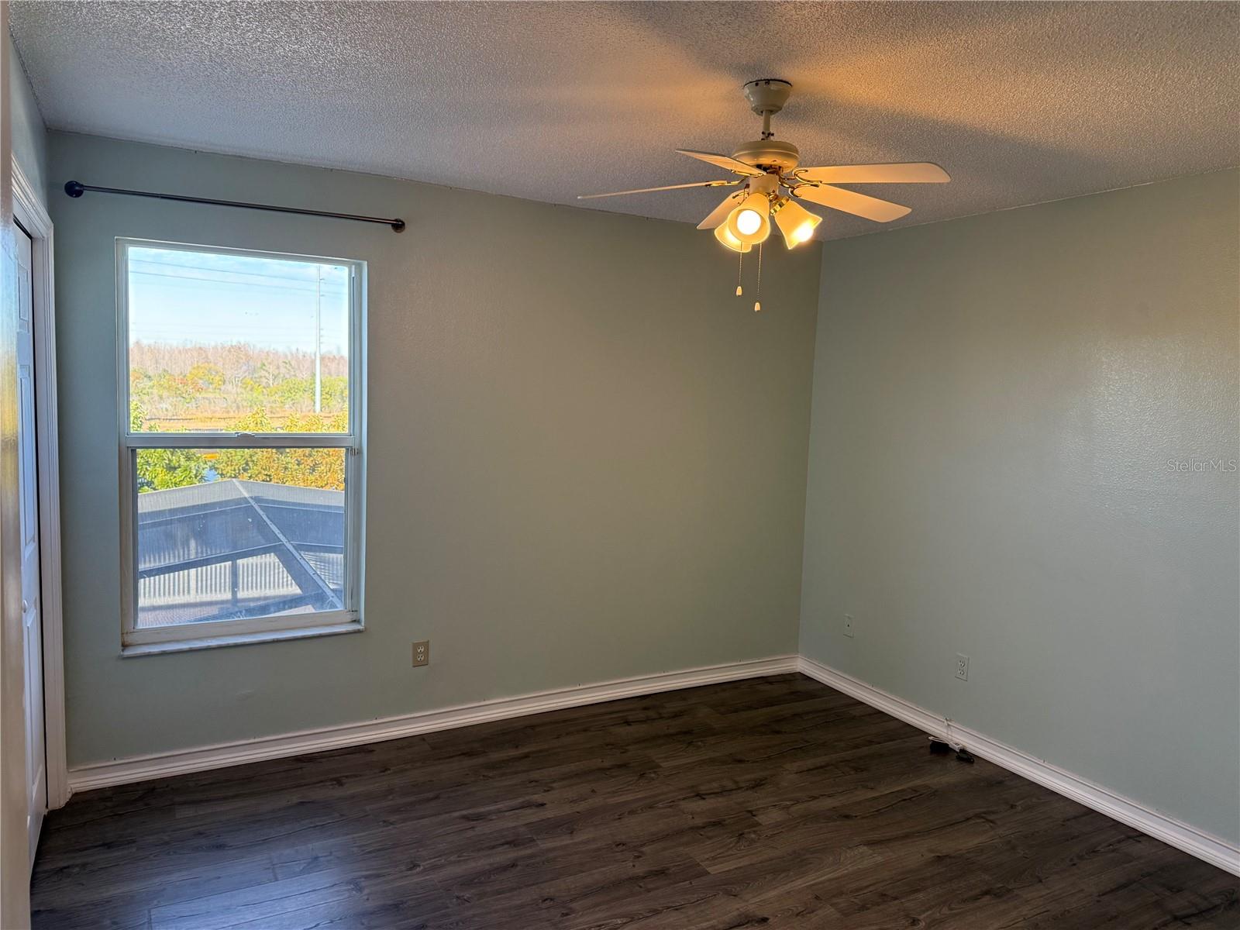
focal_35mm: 24
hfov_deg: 71.6
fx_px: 860
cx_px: 620
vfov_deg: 56.8
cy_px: 465
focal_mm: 6.76
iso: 200
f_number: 1.78
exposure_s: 1/220
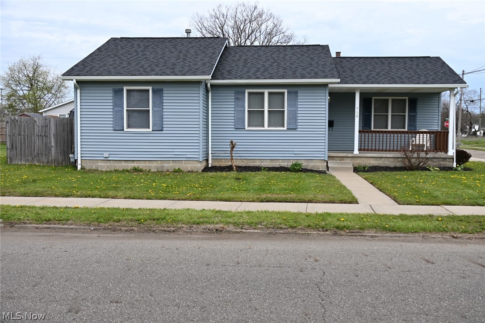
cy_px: 162
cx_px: 242
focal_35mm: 38
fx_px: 505
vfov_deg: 35.5
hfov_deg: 51.3
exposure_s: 1/320
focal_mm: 25
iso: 100
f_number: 6.3
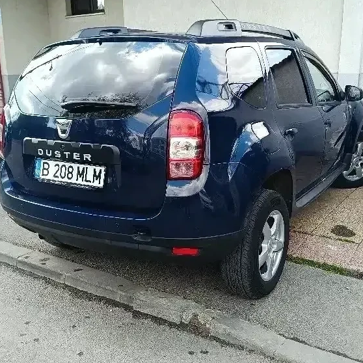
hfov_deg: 43.7
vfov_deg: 43.9
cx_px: 208
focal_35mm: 38
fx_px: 451
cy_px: 188
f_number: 1.88
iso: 52
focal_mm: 5.59
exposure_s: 1/143
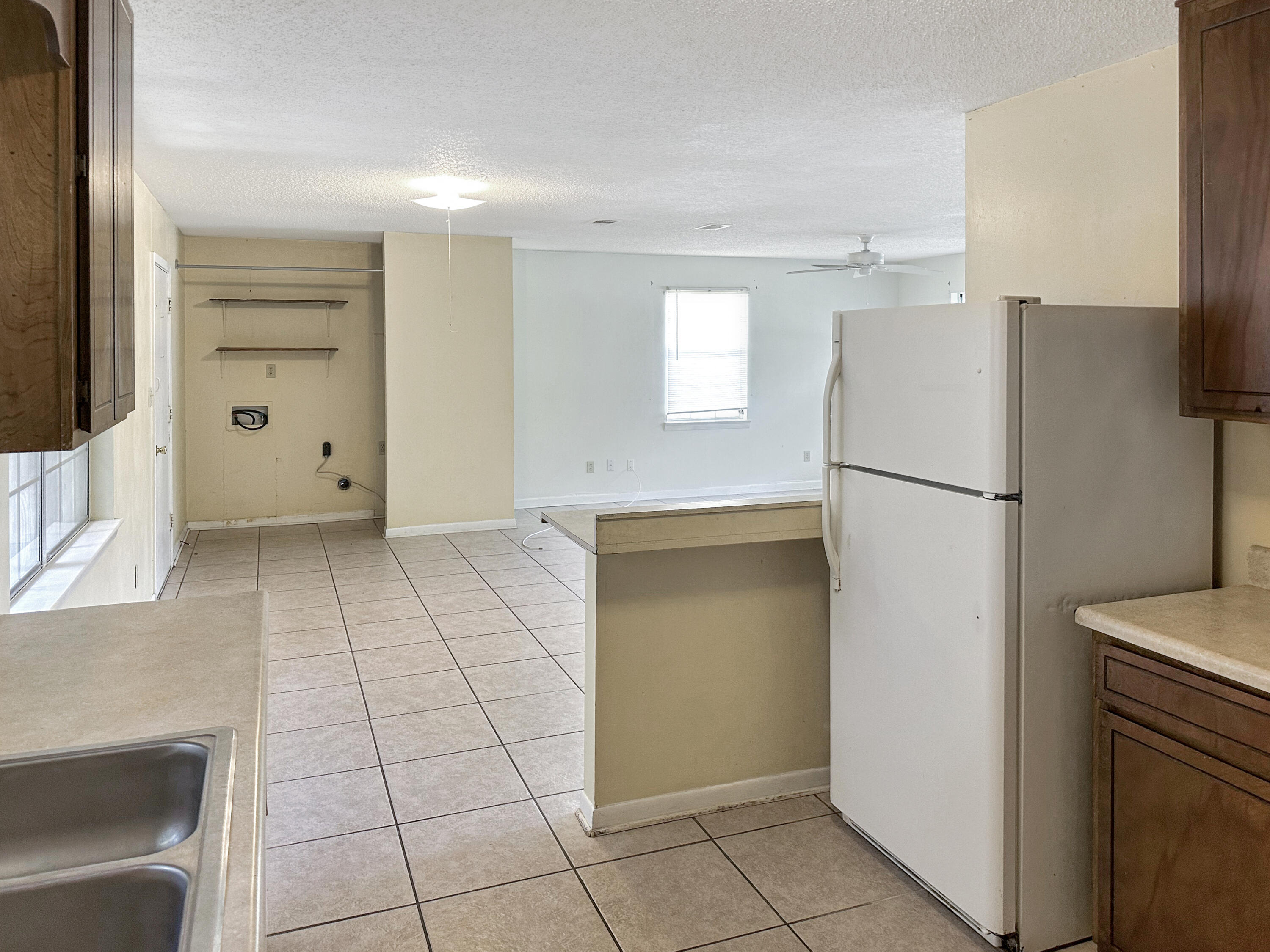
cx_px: 635
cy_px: 476
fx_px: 881
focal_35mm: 24
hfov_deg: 71.6
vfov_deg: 56.8
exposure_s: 1/60
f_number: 1.78
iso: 160
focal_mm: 6.86
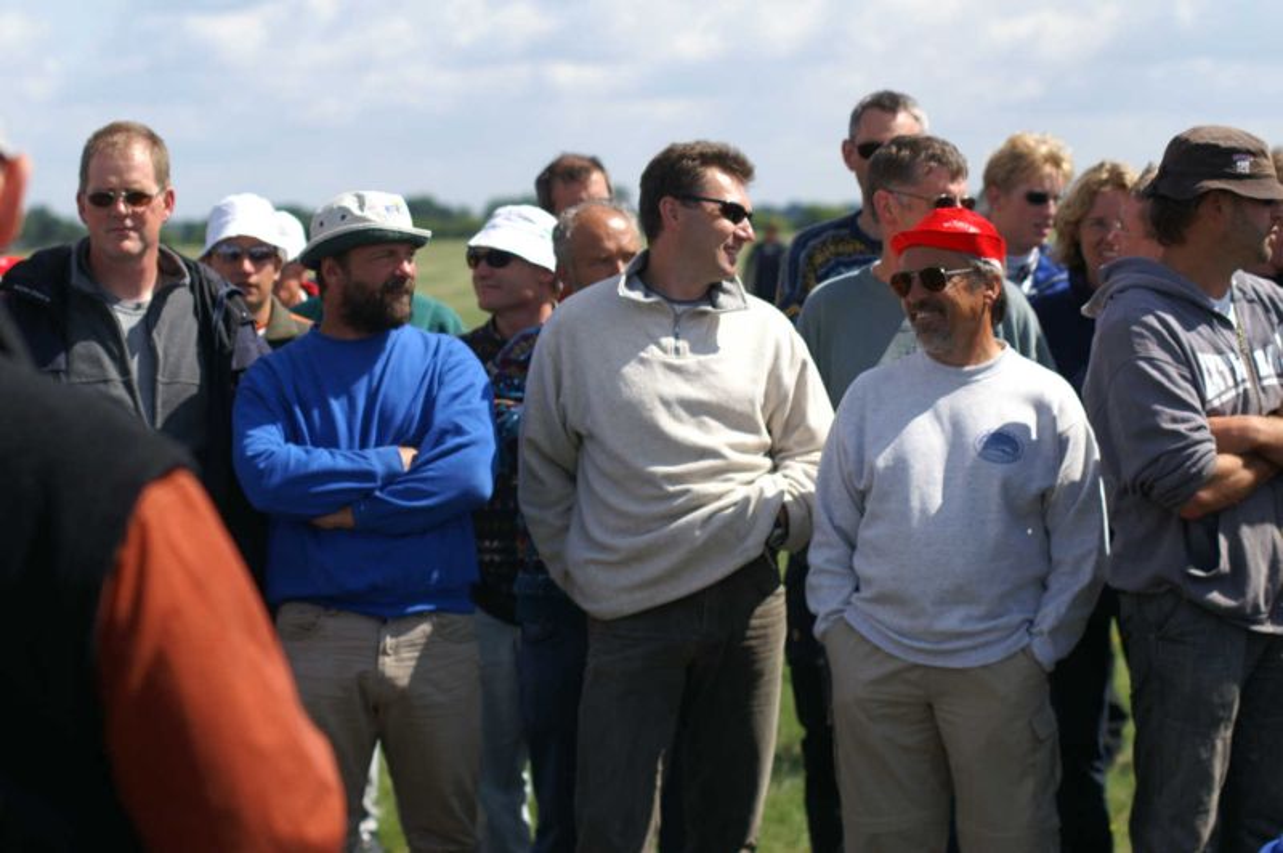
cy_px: 426
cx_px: 642
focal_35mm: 105
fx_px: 3739
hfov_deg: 19.5
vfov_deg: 13.0
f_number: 4
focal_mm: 70
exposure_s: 1/1500
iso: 100
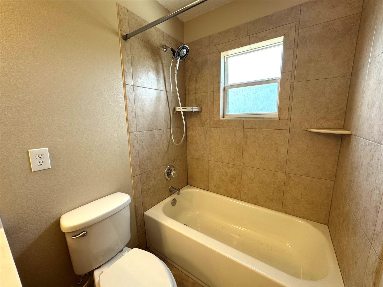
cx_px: 192
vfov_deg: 85.7
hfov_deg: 102.1
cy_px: 144
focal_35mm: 14
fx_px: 155
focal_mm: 2.22
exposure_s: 1/120
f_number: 2.2
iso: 125
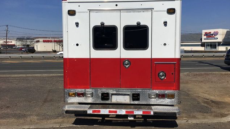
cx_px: 116
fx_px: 195
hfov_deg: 61.0
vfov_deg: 36.6
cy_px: 61
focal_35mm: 32
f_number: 2.2
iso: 25
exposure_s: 1/4808
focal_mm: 4.15
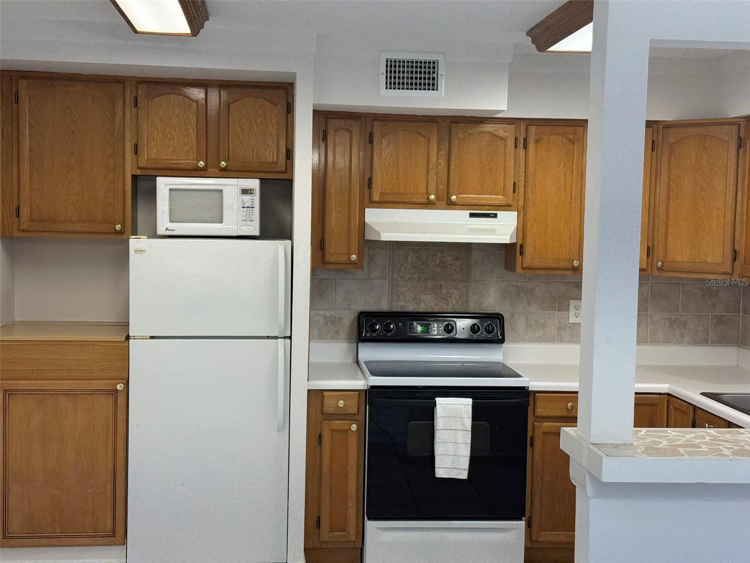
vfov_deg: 30.3
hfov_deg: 39.7
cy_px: 282
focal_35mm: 48
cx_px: 375
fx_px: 1040
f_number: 1.78
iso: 125
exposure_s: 1/120
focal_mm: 6.76
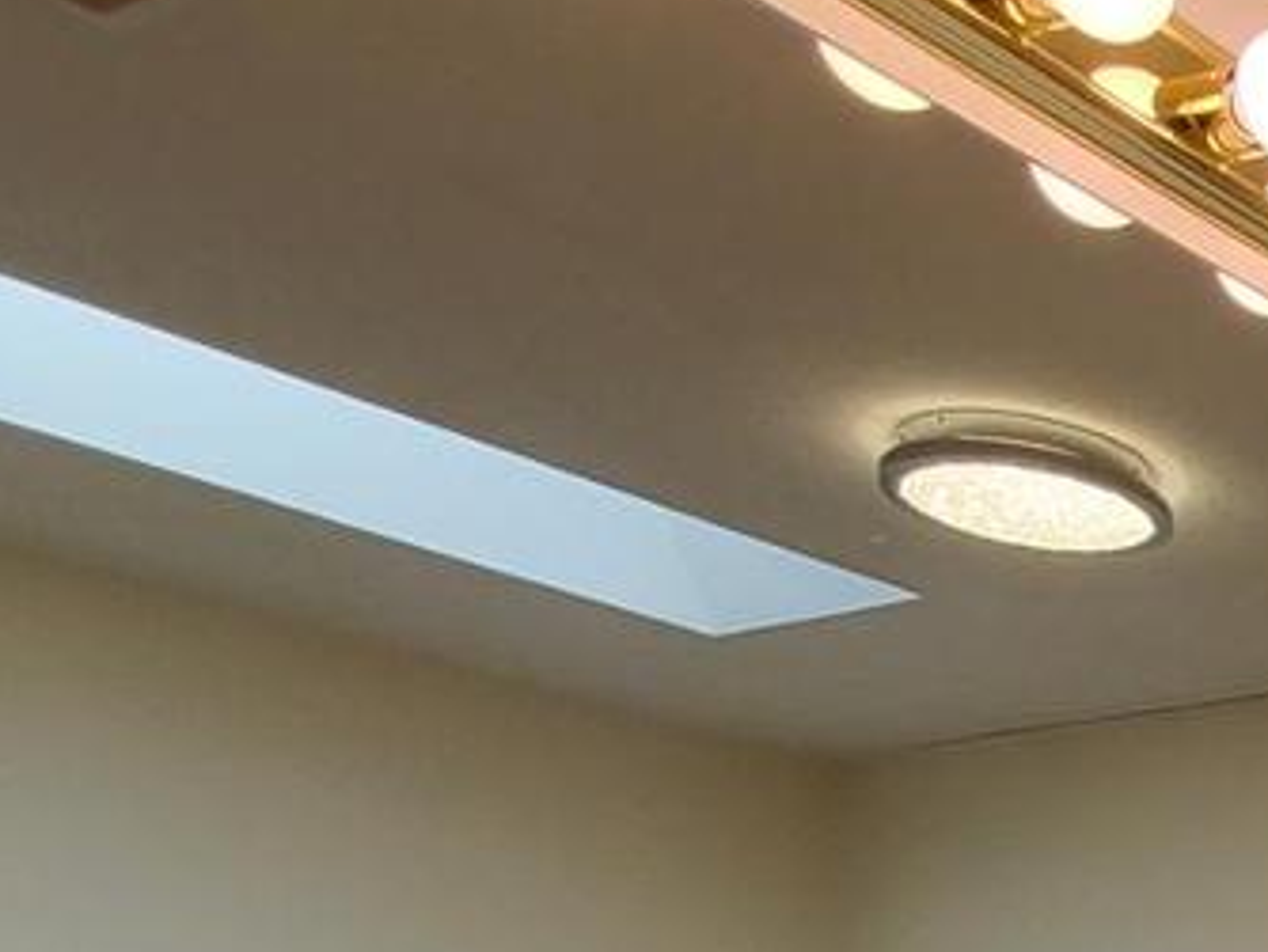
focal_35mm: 56
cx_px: 2236
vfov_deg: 21.7
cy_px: 1441
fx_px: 2053
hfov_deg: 22.2
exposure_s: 1/120
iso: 80
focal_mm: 1.8
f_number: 2.2
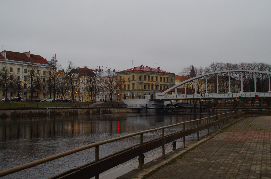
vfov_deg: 27.4
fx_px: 368
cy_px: 90
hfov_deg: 40.4
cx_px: 136
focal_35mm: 49
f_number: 6.3
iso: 500
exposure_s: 1/60
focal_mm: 33
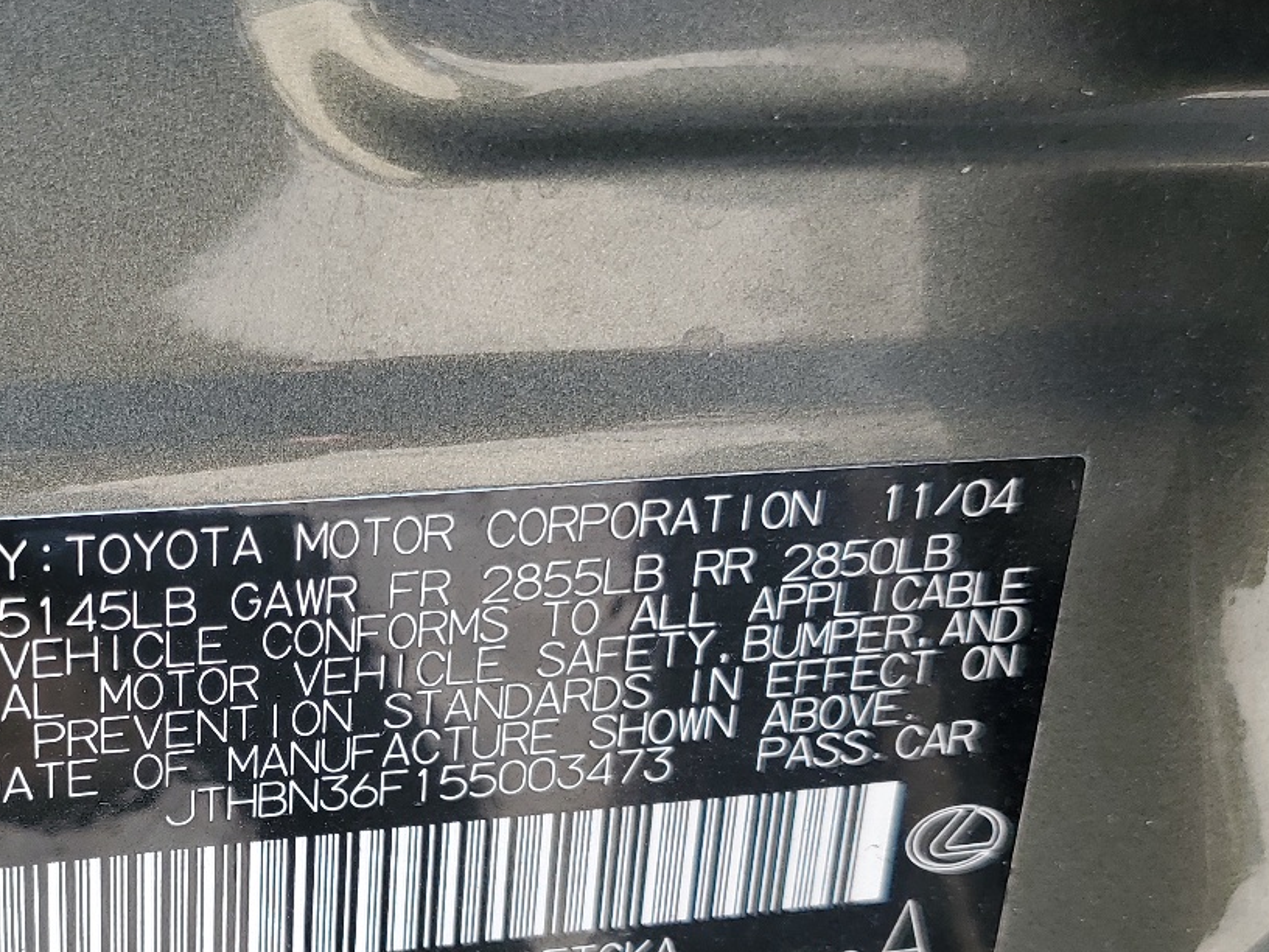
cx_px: 291
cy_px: 627
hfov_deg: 36.5
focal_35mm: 51
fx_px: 1870
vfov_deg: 28.4
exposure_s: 1/286
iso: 50
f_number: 1.5
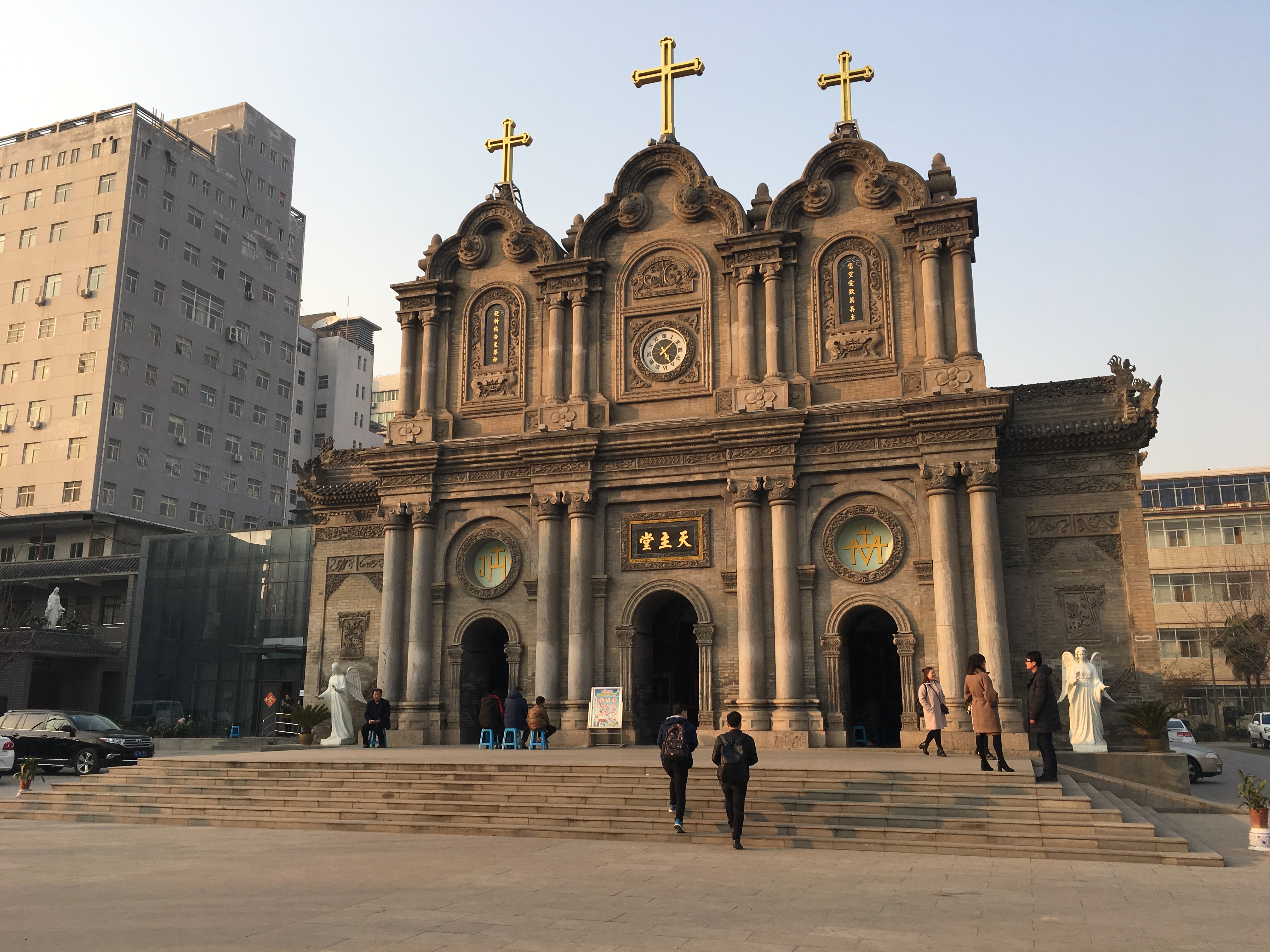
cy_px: 476
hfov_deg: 61.7
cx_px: 635
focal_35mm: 29
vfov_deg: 48.2
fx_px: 1064
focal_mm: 4.15
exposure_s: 1/699
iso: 25
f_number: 2.2
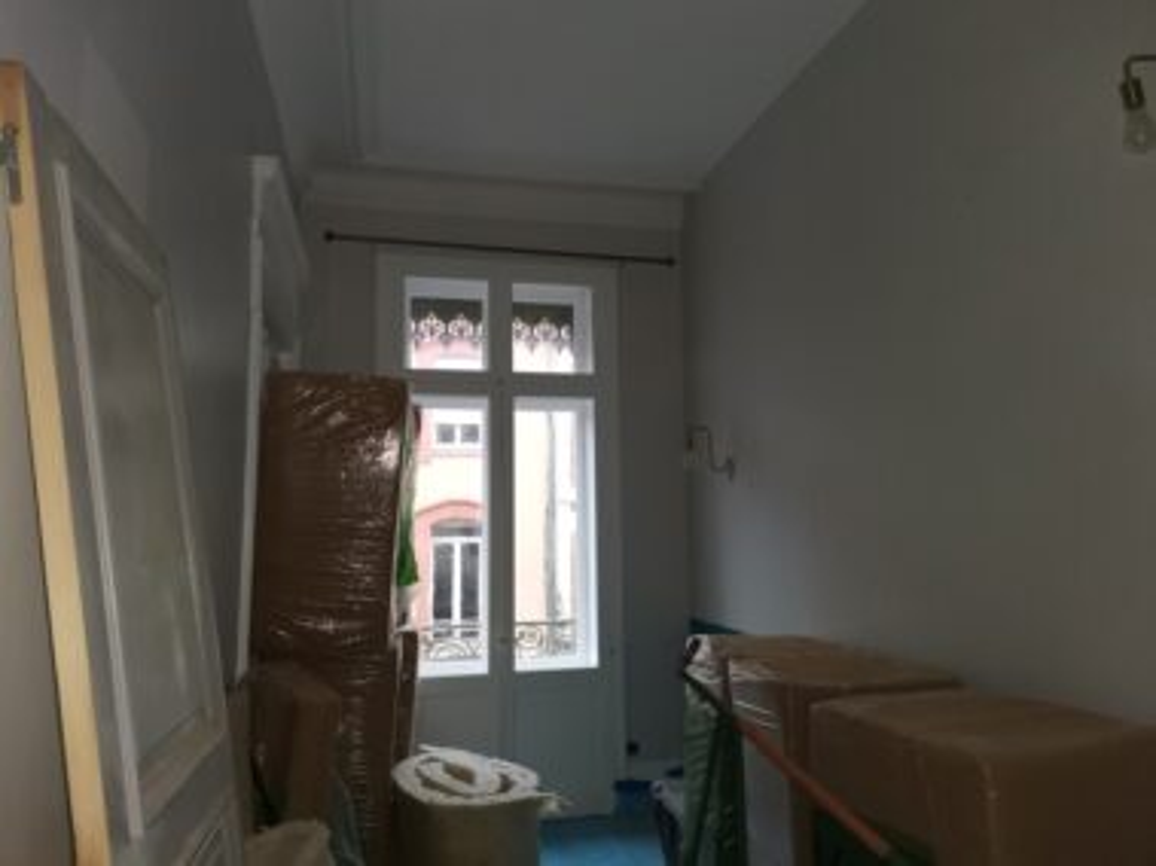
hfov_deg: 67.3
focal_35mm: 26
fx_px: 868
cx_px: 578
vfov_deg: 53.0
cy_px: 433
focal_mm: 4.75
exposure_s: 1/33.3
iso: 500
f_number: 1.8
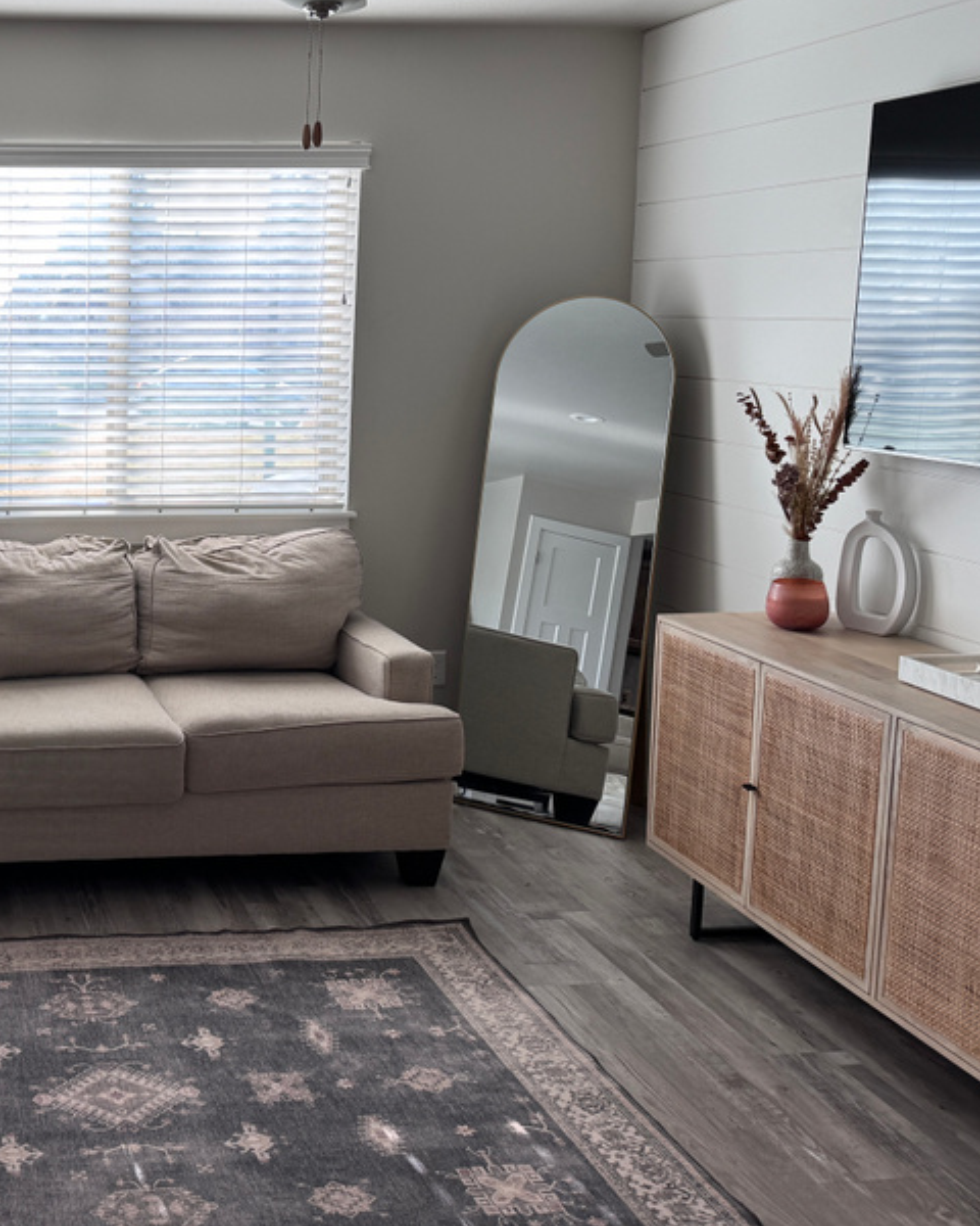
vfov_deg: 45.6
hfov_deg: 34.4
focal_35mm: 40
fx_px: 1450
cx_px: 29
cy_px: 509
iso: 64
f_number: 1.78
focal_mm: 6.76
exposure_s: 1/171
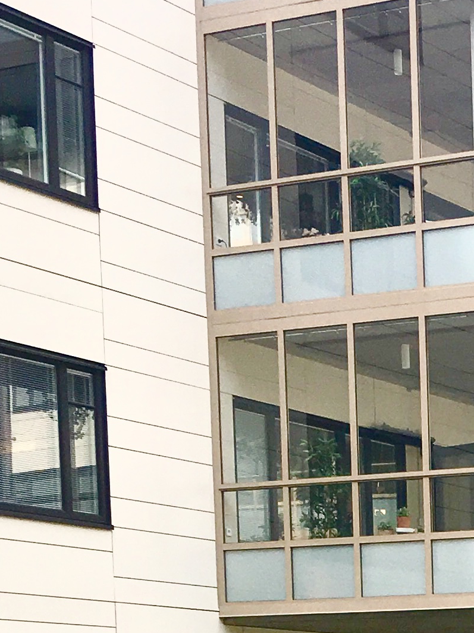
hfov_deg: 12.6
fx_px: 2009
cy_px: 902
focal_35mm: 110
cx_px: 764
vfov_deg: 16.5
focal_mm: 4.15
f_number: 2.2
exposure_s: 1/646
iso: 25
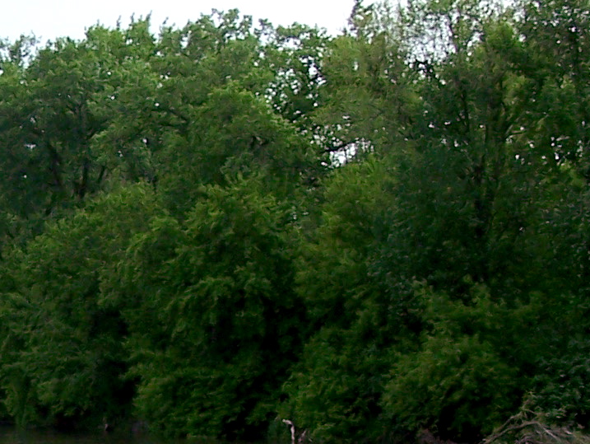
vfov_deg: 9.8
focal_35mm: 150
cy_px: 464
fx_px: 2559
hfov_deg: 12.9
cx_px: -72
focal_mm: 6.3
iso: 80
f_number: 2.8
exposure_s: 1/500
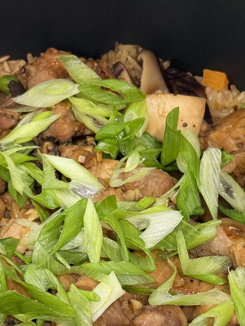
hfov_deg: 16.4
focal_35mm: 90
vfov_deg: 21.8
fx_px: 849
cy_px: 188
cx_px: 94
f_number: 1.78
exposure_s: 1/60
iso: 125
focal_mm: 6.76
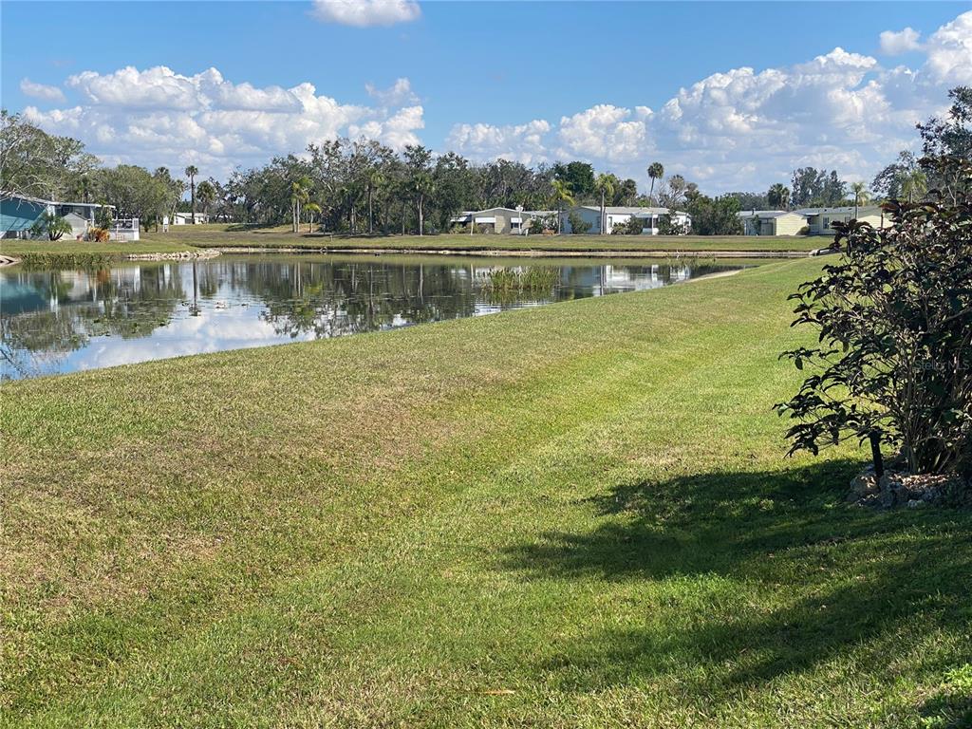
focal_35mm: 52
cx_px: 486
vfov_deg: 28.0
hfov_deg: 36.8
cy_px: 364
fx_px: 1460
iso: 20
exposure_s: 1/1546
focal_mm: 6
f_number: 2
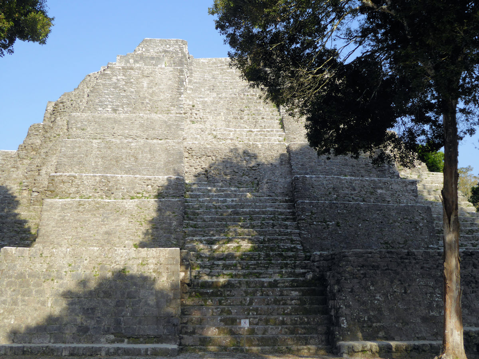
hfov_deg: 38.2
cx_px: 240
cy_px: 180
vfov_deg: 29.1
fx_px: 692
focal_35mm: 50
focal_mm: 9
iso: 100
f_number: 4.1
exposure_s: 1/400
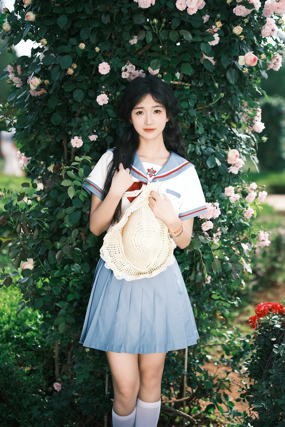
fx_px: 997
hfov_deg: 16.3
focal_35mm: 84
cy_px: 214
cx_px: 142
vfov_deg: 24.2
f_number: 2
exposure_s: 1/1600
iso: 125
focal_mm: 56
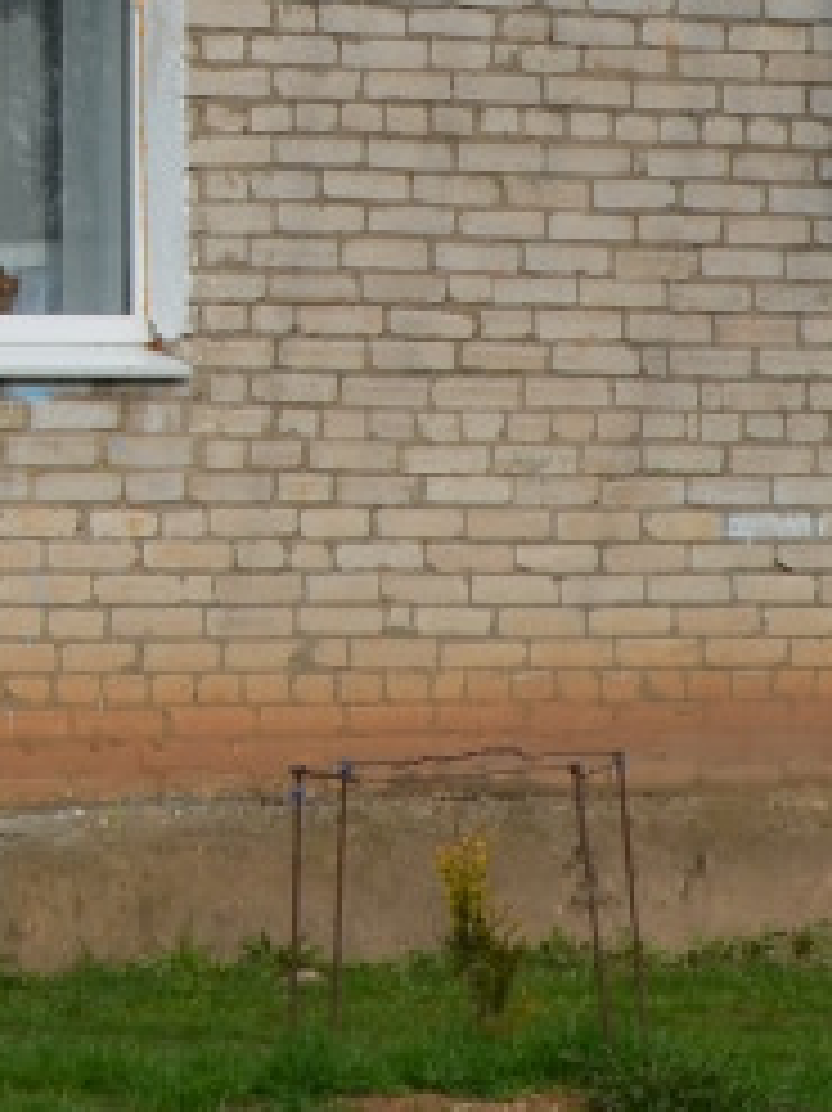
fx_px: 7858
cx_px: -99
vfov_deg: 7.9
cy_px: -810
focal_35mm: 245
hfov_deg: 6.0
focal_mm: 28
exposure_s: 1/320
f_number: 9
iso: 100
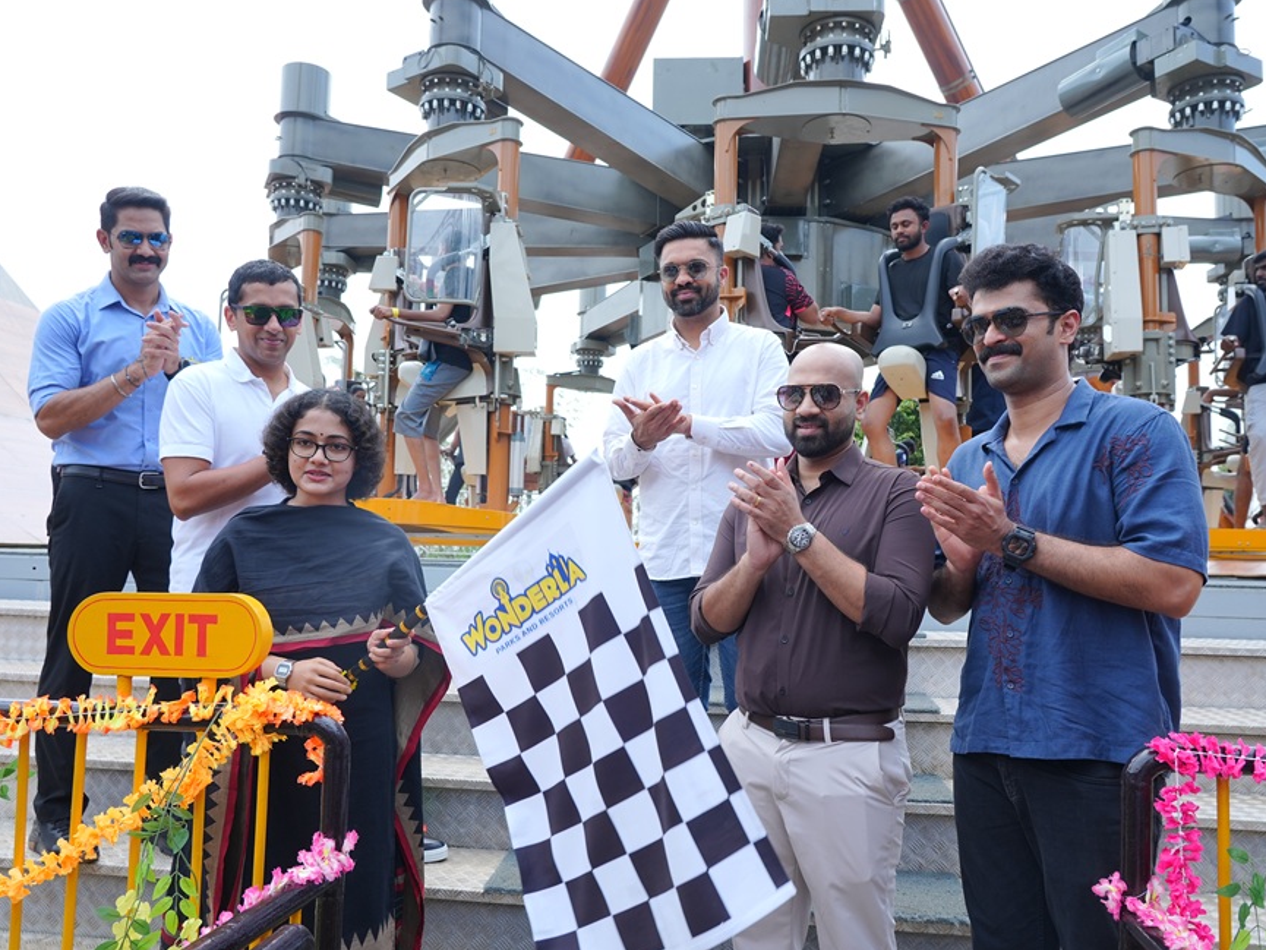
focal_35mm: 27
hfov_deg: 65.3
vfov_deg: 51.4
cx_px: 653
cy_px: 490
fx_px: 988
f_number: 5.6
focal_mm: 24
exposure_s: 1/500
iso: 400
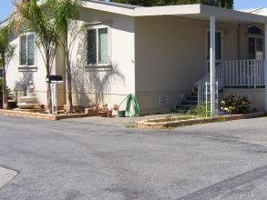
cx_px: 181
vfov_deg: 25.2
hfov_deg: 32.9
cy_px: 75
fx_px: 448
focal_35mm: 58
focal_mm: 5.6
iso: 80
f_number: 4.8
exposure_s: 1/500
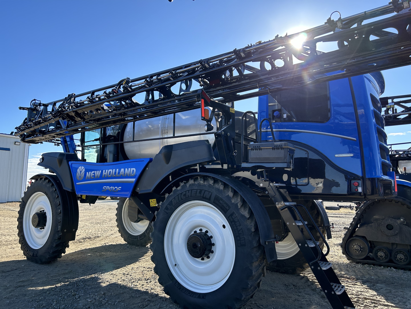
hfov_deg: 67.3
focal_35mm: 26
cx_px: 206
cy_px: 154
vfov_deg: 53.1
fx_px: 309
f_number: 1.5
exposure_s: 1/1553
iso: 50
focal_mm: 5.7
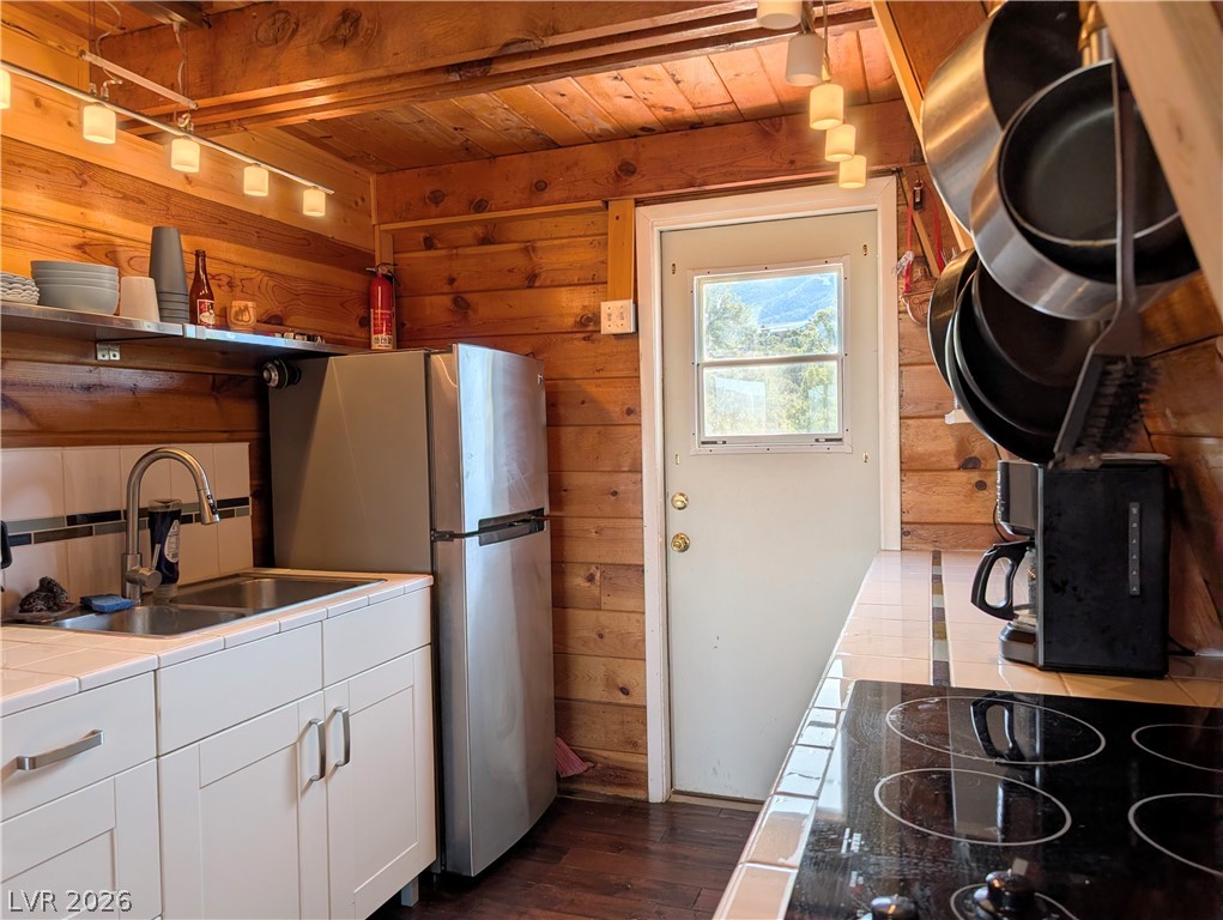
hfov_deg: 71.5
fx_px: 849
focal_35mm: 24
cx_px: 612
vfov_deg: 56.9
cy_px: 460
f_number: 1.68
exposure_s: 1/771
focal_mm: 6.9
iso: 31
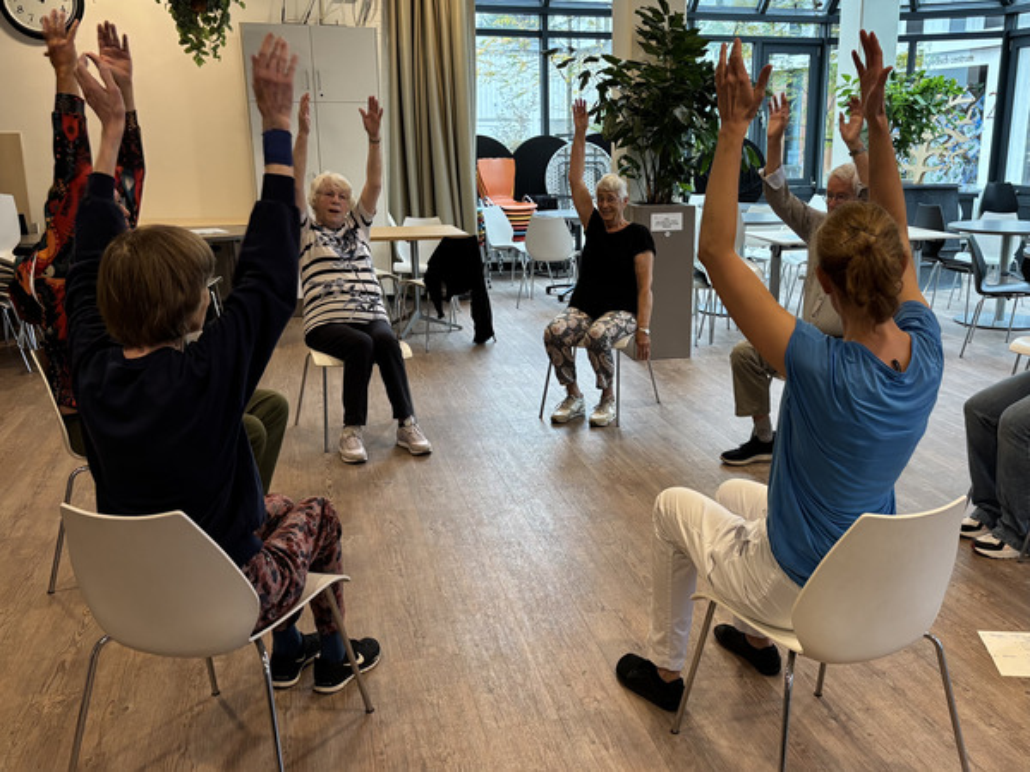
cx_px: 515
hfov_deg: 67.3
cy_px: 386
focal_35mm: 26
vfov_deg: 53.1
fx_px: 774
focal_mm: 5.96
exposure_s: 1/60
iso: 125
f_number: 1.6
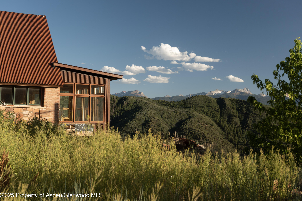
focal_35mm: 49
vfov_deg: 27.5
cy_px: 102
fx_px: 411
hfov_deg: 40.3
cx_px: 151
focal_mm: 48
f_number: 7.1
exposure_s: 1/320
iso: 400
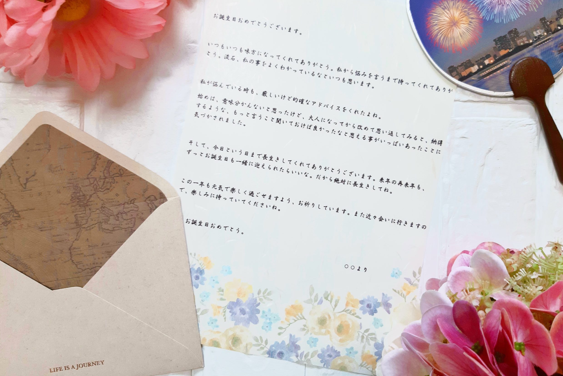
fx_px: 438
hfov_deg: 65.5
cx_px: 280
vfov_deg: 46.3
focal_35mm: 28
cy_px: 159
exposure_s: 1/50
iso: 64
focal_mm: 3.93
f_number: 1.7
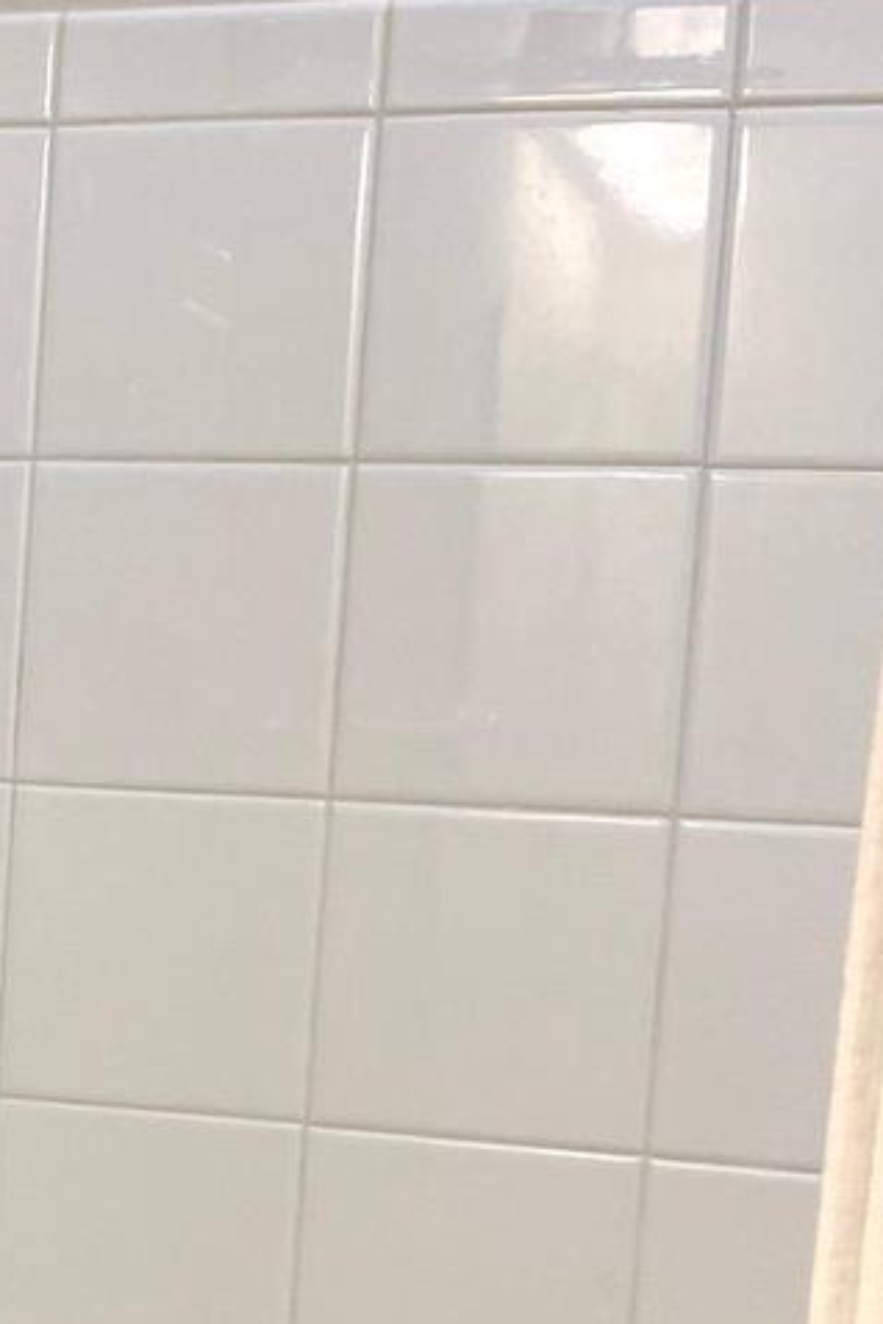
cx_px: -253
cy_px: 1132
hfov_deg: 15.0
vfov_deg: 22.9
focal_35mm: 87
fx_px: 3201
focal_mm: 4.25
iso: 125
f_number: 1.8
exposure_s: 1/120
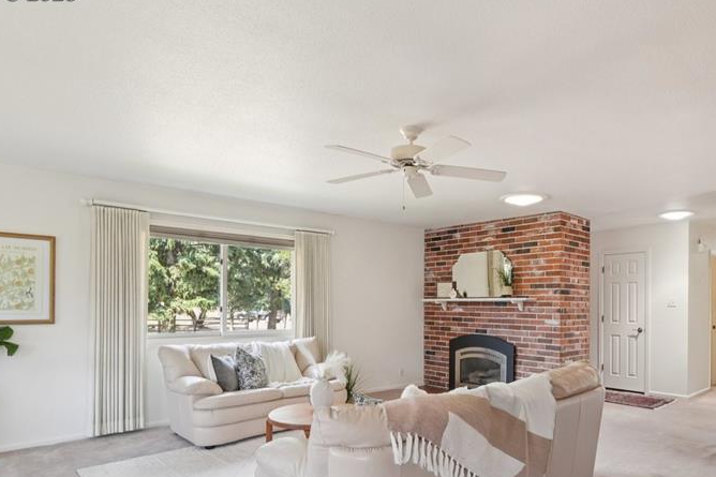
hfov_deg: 75.6
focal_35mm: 23
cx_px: 416
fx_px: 457
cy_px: 308
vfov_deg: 54.2
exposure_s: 1/10
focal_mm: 10
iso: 800
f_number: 8
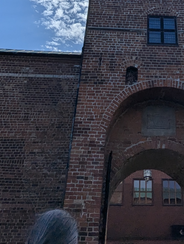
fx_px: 354
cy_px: -39
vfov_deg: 32.4
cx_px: 155
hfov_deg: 28.4
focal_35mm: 50
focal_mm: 2.35
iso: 53
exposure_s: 1/5464
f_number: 2.2
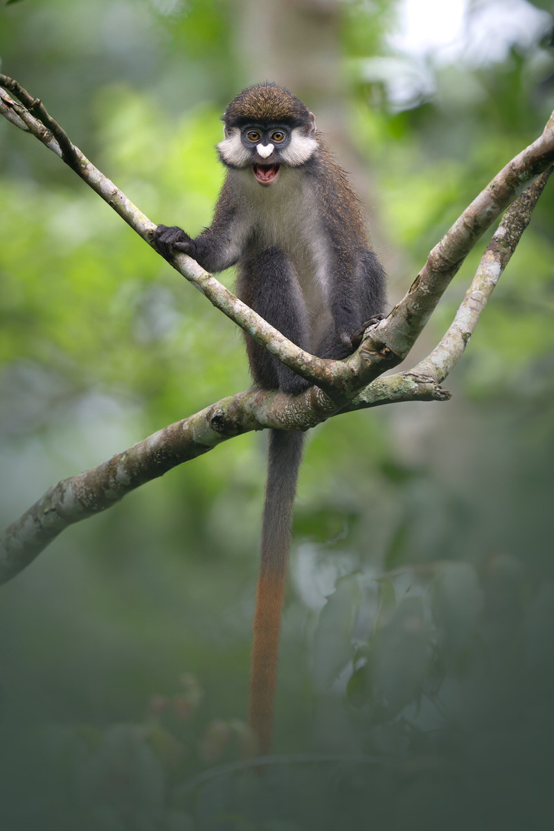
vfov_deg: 3.7
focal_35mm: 560
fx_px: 12926
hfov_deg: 2.5
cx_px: 277
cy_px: 416
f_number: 4
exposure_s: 1/100
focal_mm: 560
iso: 320
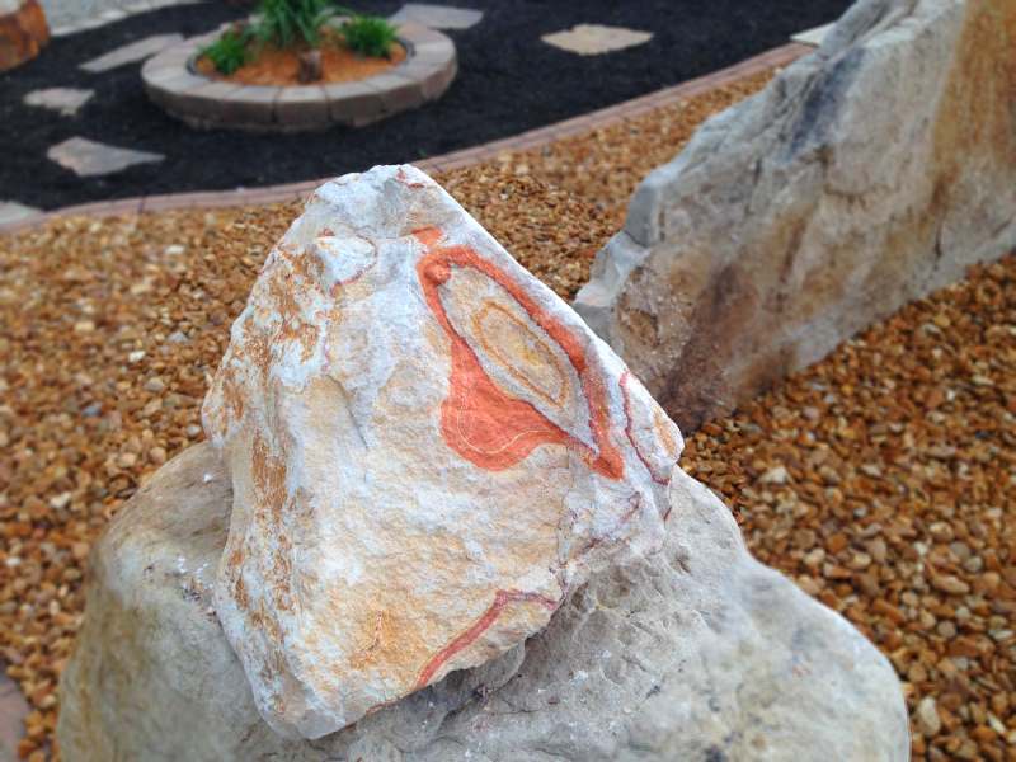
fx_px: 969
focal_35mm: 33
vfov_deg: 42.9
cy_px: 381
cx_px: 508
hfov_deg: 55.4
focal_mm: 4.12
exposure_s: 1/301
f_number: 2.4
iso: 50
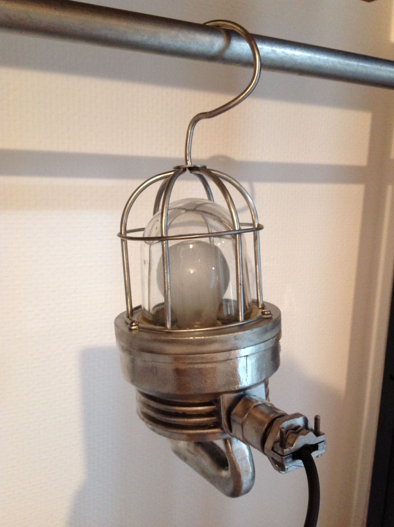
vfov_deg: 52.7
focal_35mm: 35
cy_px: 264
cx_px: 197
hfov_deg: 40.6
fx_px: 533
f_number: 2.4
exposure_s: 1/15
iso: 250
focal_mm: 4.28
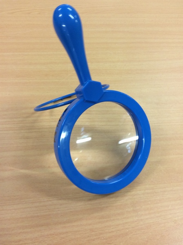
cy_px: 122
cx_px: 92
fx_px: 226
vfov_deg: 56.9
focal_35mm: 32
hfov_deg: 44.0
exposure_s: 1/25
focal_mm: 3.3
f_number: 2.4
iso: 64
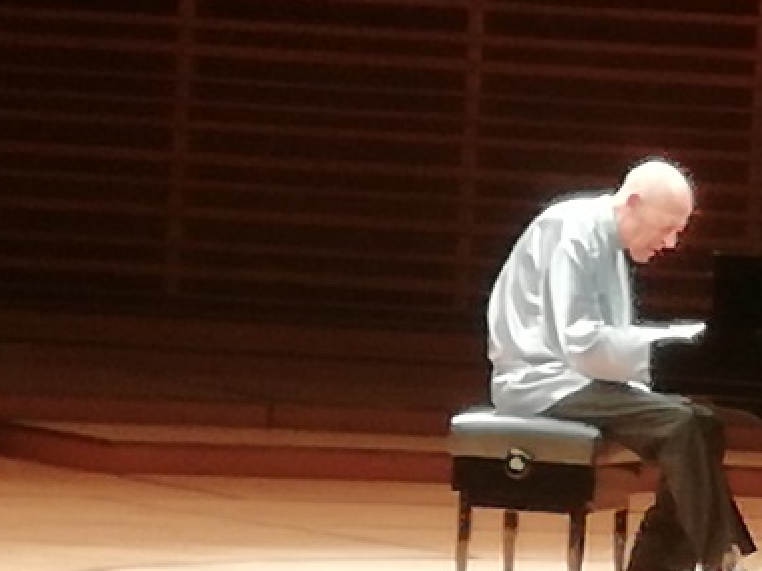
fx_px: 5899
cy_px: 374
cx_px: 862
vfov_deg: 5.5
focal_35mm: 268
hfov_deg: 7.3
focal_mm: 3.46
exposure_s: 1/33.3
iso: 200
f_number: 2.2
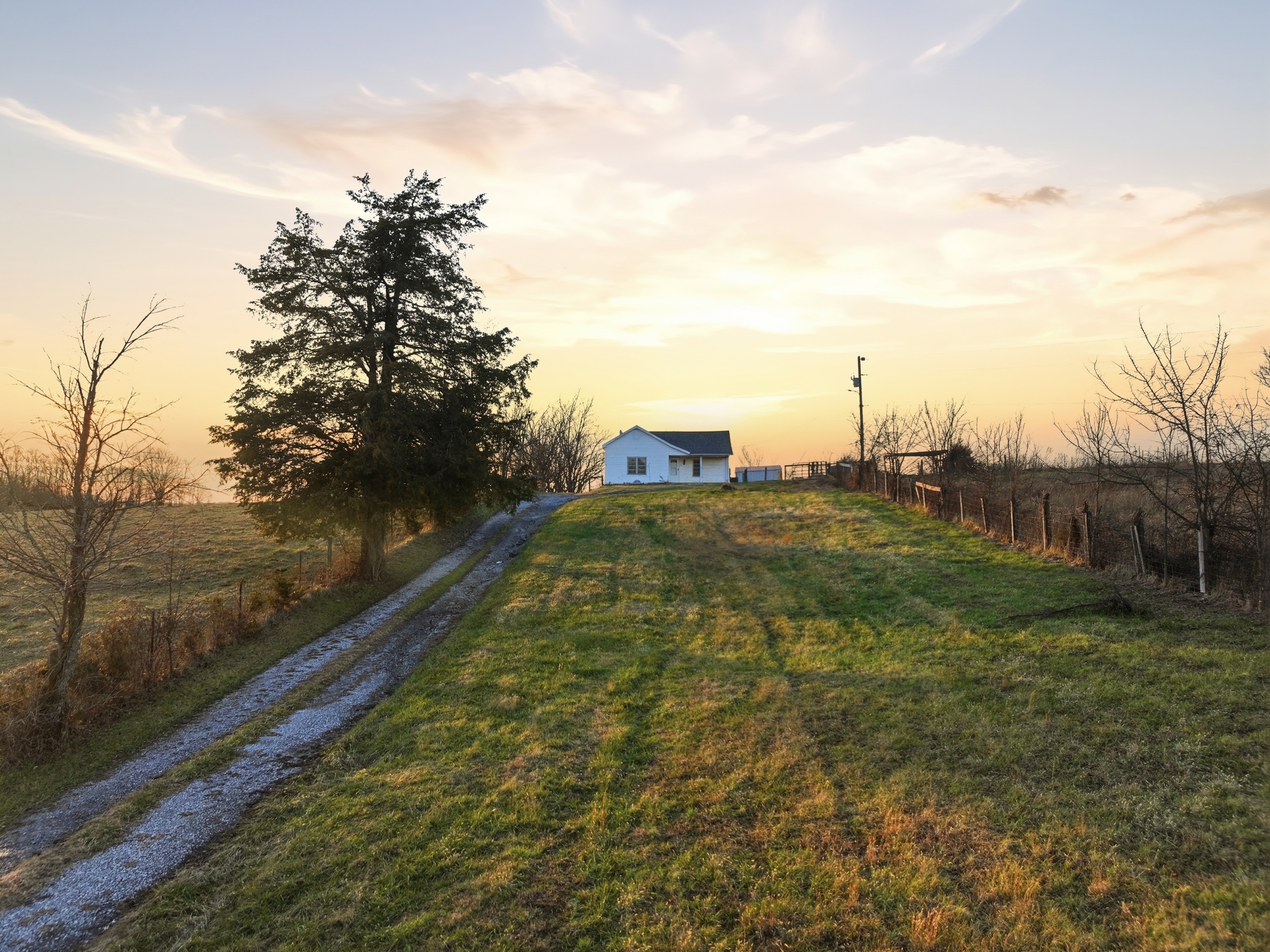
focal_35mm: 24
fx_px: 880
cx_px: 635
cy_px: 476
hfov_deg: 71.6
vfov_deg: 56.8
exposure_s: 1/80
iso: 160
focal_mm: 12.3
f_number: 2.8
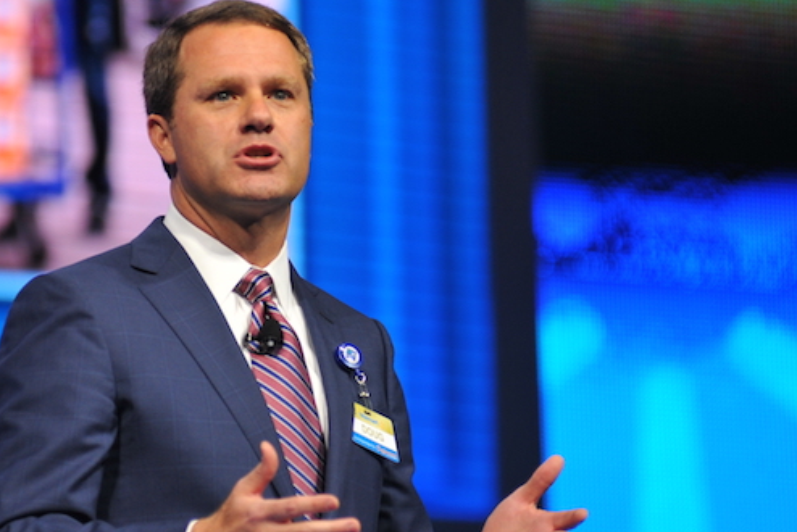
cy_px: 335
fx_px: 5914
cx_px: 336
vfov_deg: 5.2
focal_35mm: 267
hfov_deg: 7.7
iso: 800
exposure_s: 1/800
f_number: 3.5
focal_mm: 200
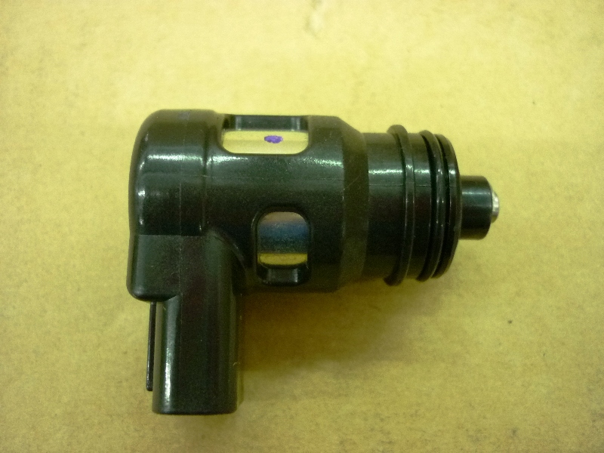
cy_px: 226
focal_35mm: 33
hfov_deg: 55.4
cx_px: 302
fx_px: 576
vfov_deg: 42.9
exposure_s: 1/10
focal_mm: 5.5
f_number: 2.8
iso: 400
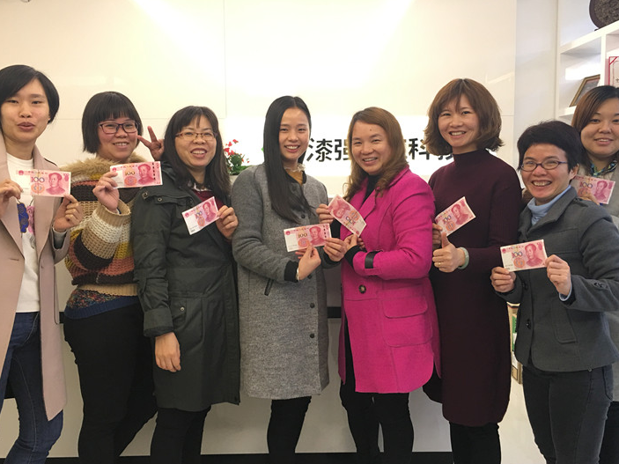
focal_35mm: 33
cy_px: 220
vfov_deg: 42.9
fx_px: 590
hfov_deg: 55.4
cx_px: 306
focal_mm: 4.15
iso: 64
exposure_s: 1/17
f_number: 2.2
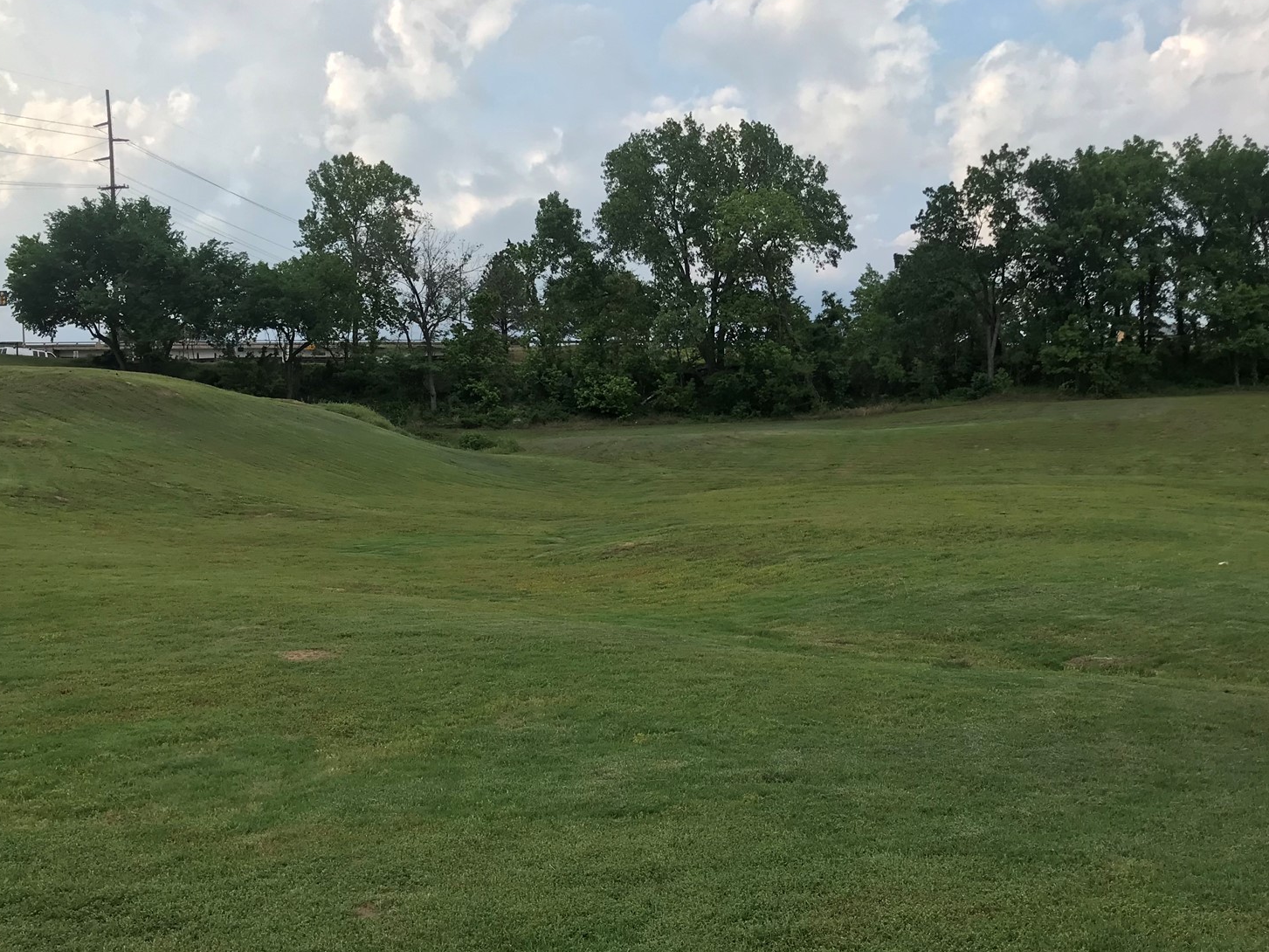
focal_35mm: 37
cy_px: 551
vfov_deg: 38.6
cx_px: 730
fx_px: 1357
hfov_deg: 50.0
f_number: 1.8
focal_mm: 3.99
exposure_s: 1/1368
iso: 20
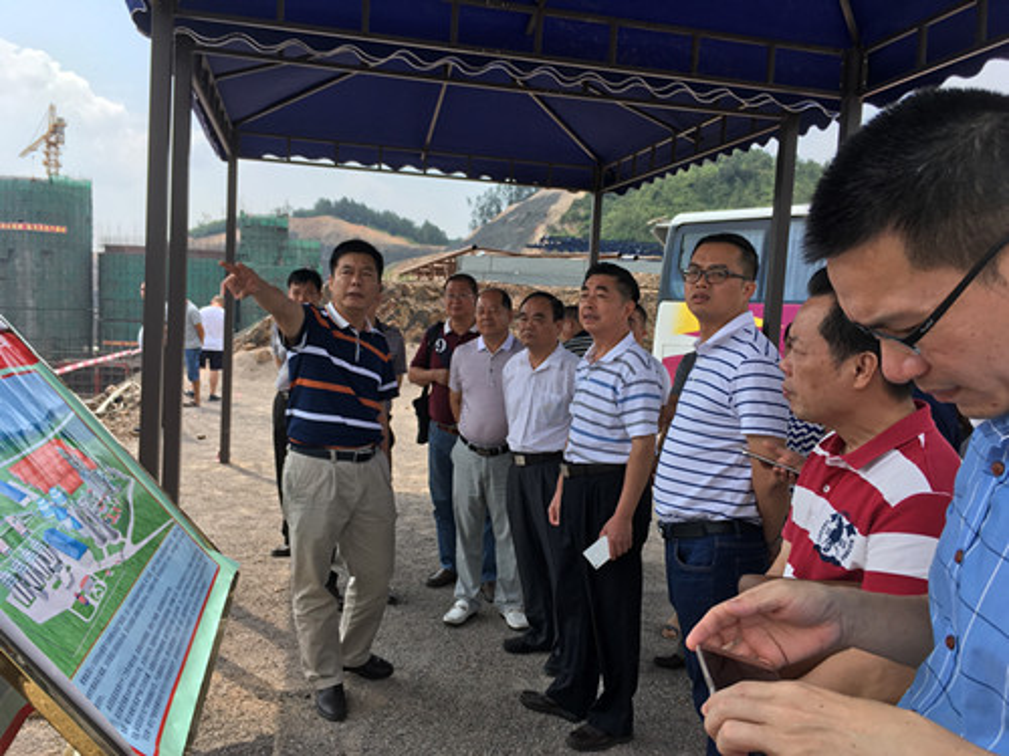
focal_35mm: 29
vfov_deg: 48.2
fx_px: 845
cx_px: 504
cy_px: 378
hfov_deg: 61.7
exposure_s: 1/725
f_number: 2.2
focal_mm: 4.15
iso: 25
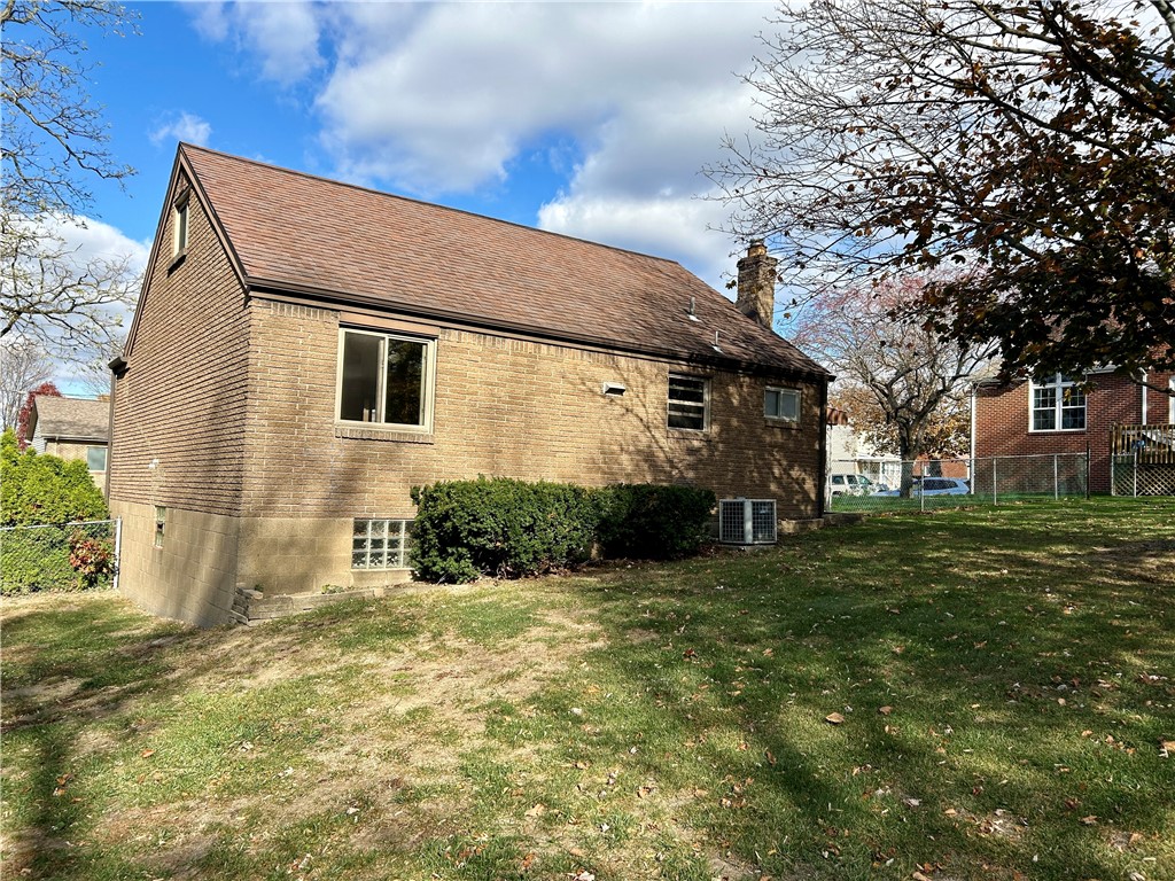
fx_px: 883
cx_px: 588
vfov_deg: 53.1
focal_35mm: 26
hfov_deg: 67.3
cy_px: 440
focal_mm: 5.7
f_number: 1.5
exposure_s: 1/2695
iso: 50
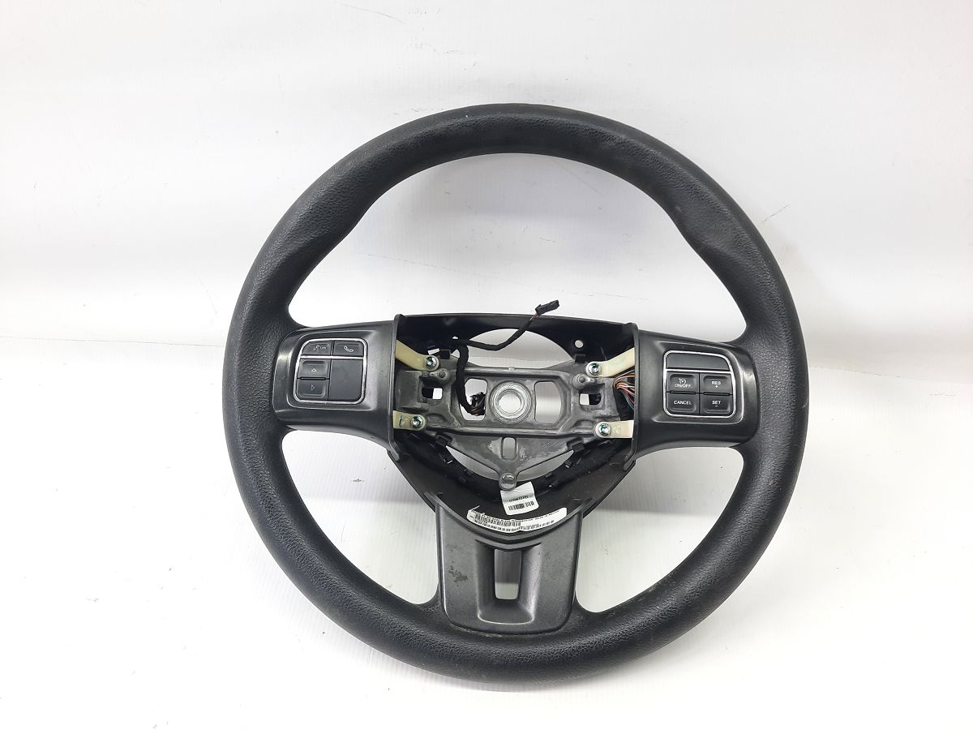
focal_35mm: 25
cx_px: 486
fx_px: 703
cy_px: 365
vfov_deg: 54.9
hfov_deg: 69.4
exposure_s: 1/50
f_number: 2
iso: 100
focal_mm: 4.6
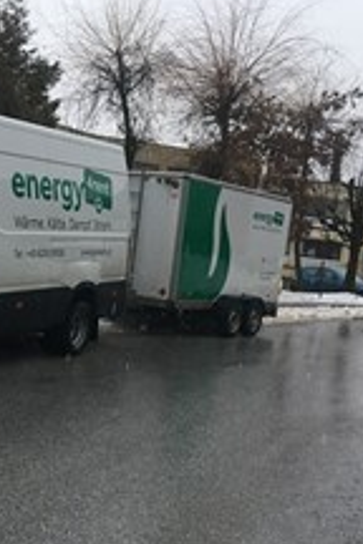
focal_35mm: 53
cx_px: 76
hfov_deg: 25.1
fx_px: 802
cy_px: 329
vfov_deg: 37.4
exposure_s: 1/33
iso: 50
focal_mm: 4.15
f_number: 2.2
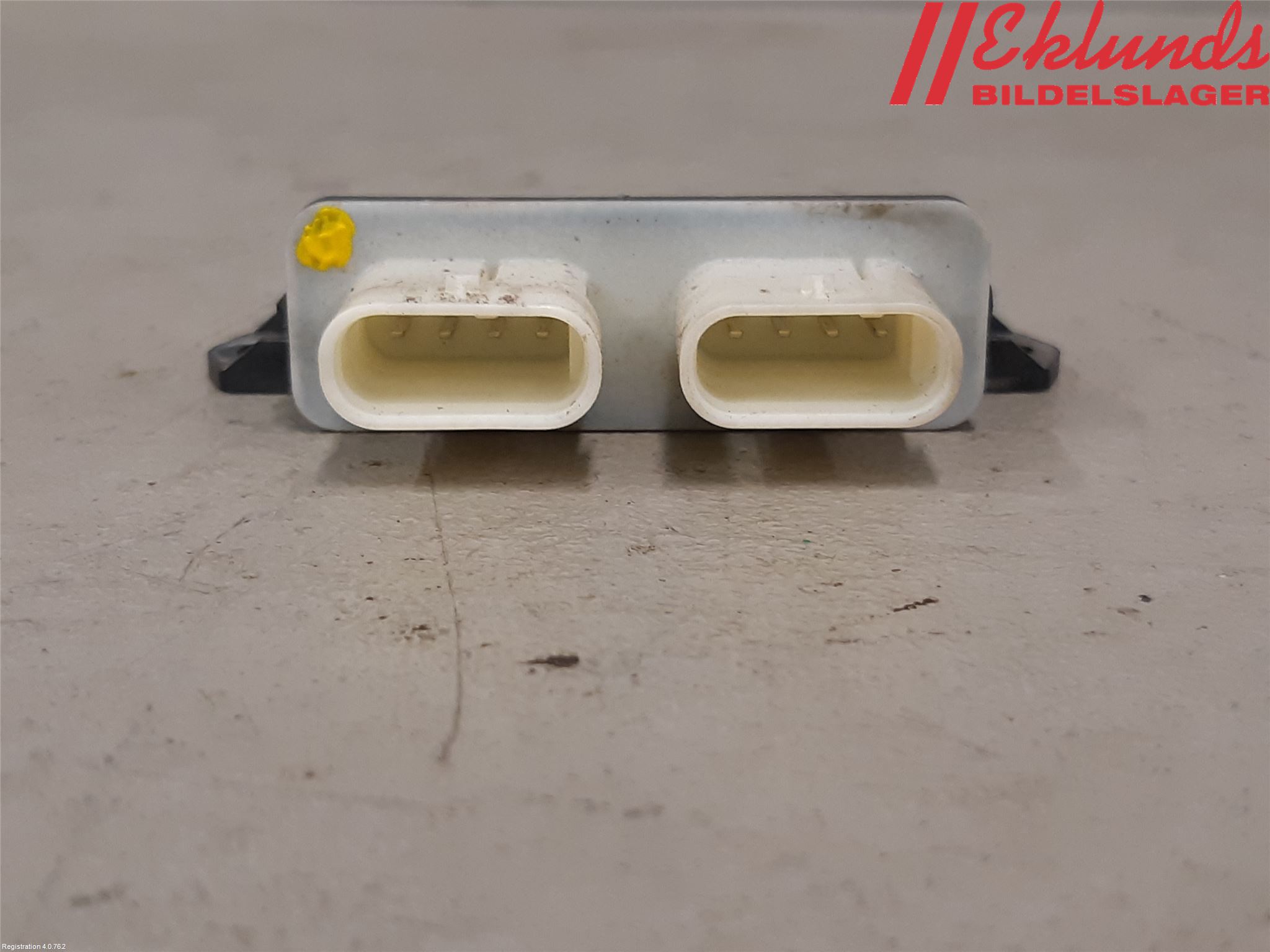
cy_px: 476
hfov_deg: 67.3
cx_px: 635
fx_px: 954
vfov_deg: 53.1
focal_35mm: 26
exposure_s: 1/50
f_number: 1.7
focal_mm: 3.93
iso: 100
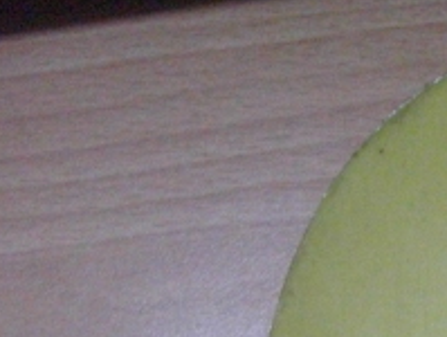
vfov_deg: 11.8
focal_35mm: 122
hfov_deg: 15.1
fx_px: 1578
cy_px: 445
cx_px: 640
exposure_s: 1/50
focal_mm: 6.2
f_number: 2.7
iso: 800
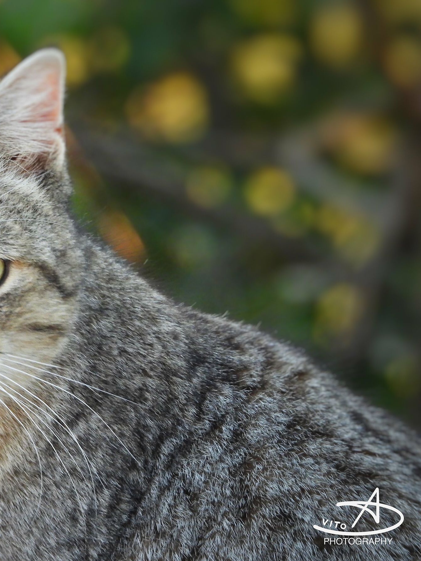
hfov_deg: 1.2
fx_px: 20138
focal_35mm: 1242
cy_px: 281
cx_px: 61
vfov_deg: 1.6
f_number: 5.6
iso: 450
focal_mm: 167
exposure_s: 1/125
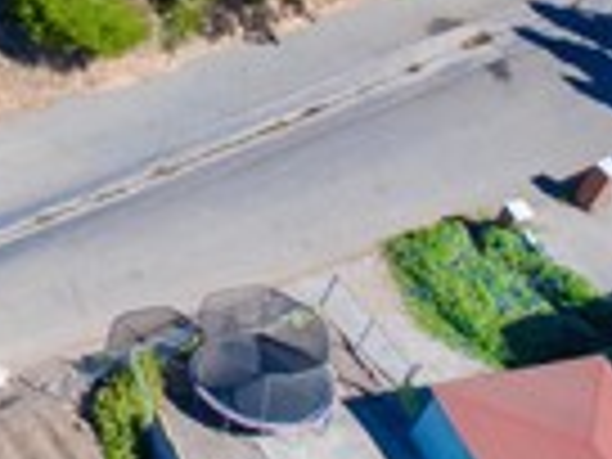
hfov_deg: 14.3
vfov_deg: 12.0
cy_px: -398
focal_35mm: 113
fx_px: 1998
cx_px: -648
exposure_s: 1/1250
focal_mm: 12.29
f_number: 2.8
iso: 100
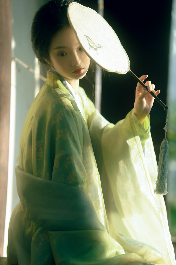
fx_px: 623
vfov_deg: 23.9
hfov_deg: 16.1
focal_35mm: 85
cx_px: 88
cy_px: 132
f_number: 1.6
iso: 200
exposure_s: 1/1250
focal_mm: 85
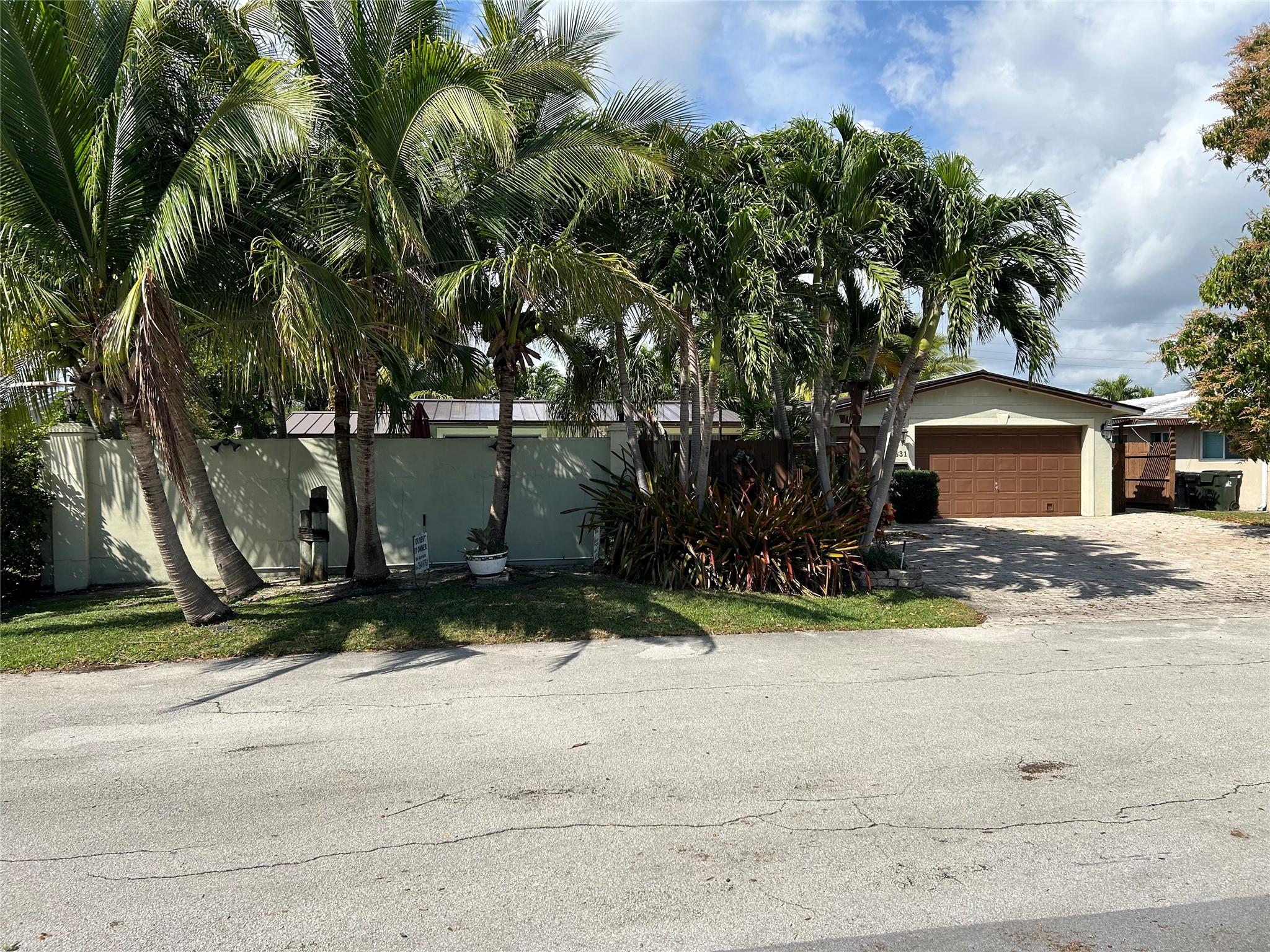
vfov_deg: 53.1
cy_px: 476
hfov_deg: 67.3
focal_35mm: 26
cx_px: 635
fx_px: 954
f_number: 1.5
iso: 50
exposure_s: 1/3968
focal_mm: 5.7
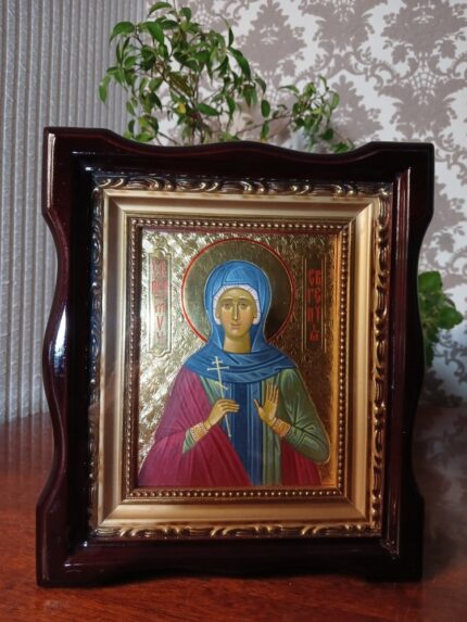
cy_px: 311
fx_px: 485
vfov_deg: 65.3
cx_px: 234
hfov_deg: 51.4
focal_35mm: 27
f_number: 1.8
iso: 320
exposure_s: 1/50
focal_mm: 4
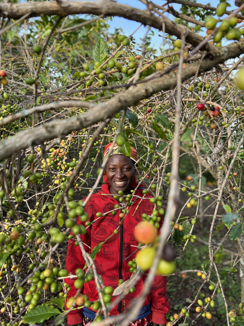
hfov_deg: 53.1
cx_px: 122
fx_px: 244
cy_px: 163
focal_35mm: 26
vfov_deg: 67.3
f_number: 1.5
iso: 64
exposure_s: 1/133
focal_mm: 5.7
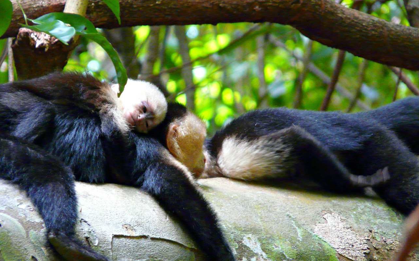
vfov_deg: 2.4
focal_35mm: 536
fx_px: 6120
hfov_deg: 3.9
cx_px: 209
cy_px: 148
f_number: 4.2
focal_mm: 82.8
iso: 400
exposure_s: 1/25
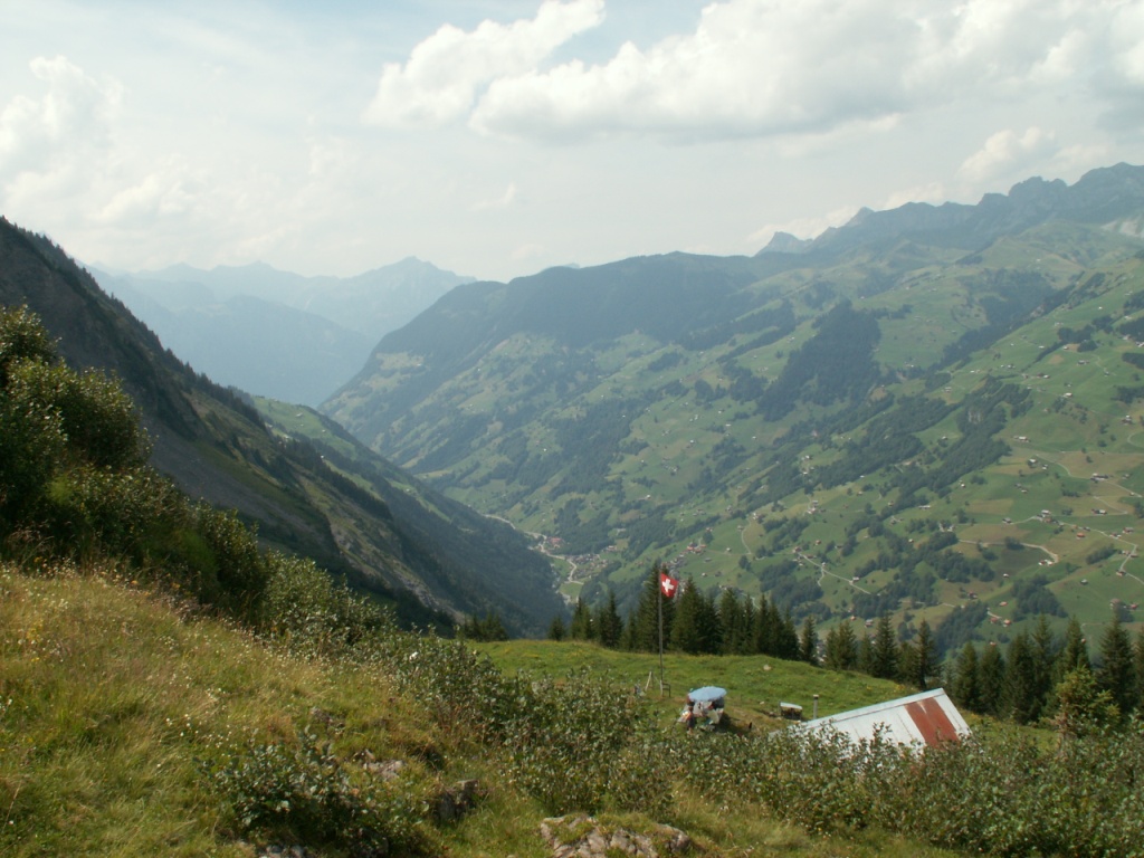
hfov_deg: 52.6
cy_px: 429
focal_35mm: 35
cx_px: 572
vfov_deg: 40.7
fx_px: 1157
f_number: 7.1
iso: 50
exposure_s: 1/200
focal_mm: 5.86
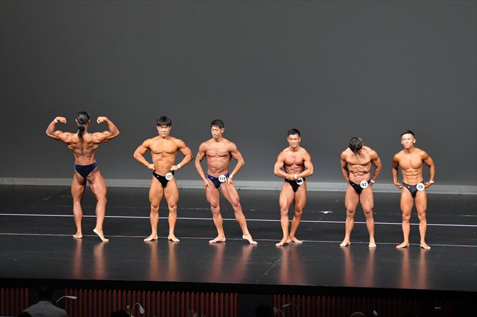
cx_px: 238
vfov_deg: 8.7
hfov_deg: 13.1
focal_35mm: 157
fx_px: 2079
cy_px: 158
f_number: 5.6
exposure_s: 1/400
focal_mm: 105
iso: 5000
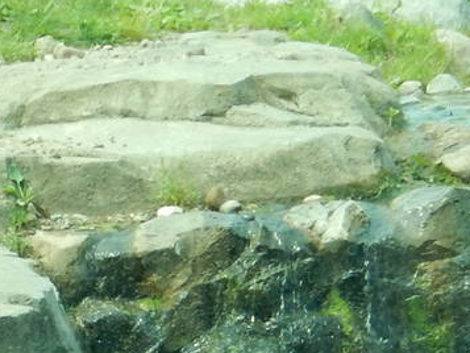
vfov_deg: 4.9
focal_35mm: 300
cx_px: -292
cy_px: 441
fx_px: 4075
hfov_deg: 6.5
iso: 125
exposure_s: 1/160
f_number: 4.8
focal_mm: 12
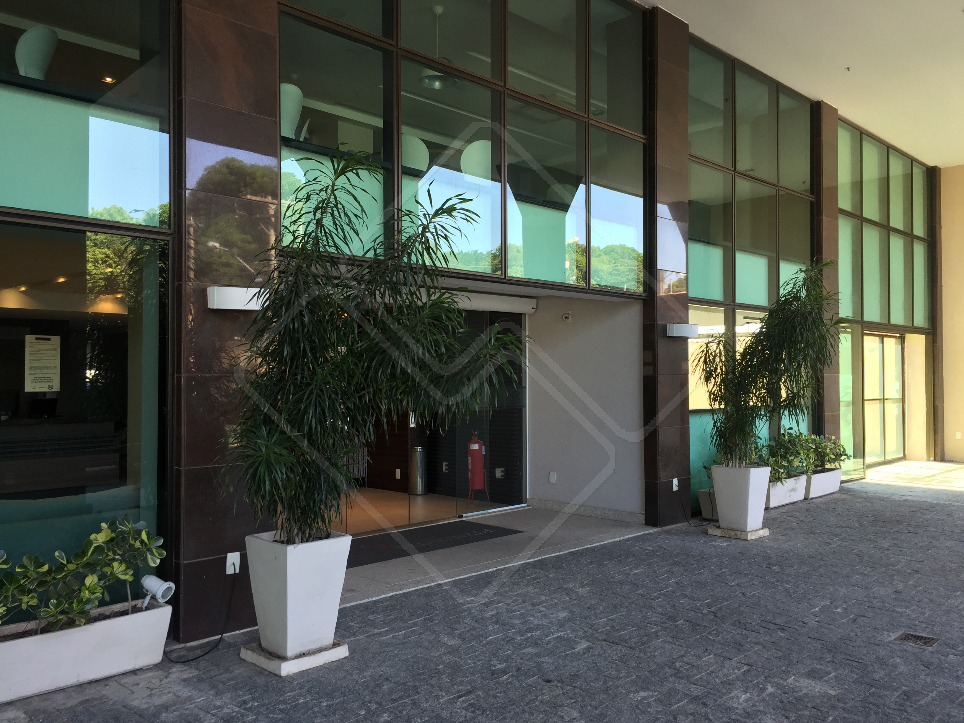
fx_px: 808
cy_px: 362
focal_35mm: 29
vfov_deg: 48.2
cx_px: 482
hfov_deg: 61.7
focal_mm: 4.15
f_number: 2.2
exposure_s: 1/682
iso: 32
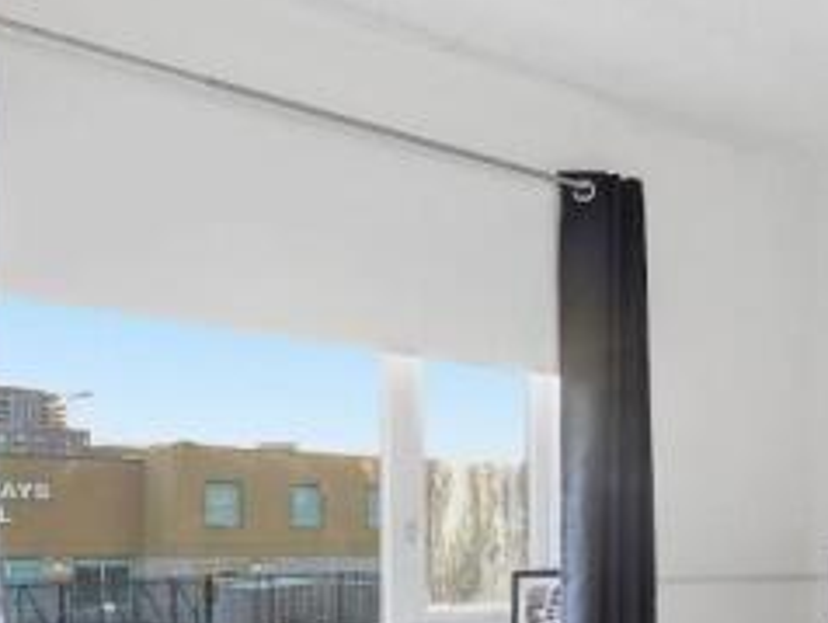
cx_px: 704
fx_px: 886
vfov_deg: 37.2
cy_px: 510
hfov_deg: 46.4
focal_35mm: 37
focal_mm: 14
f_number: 11
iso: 1600
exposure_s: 1/40
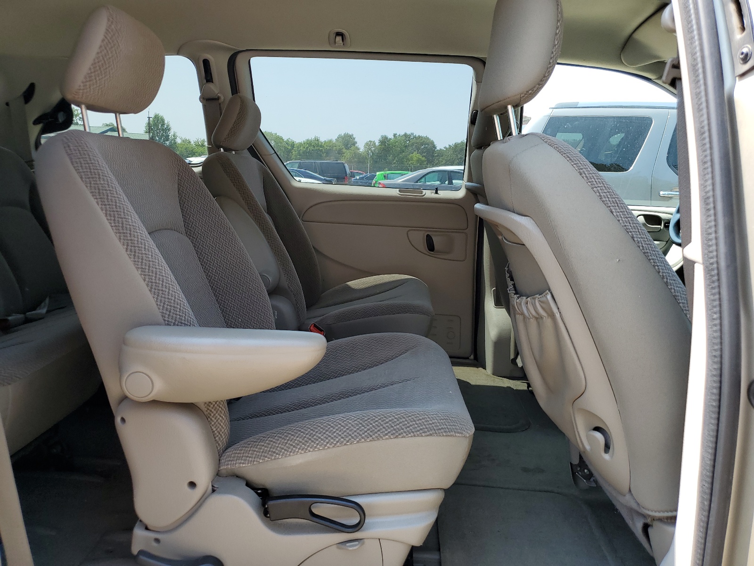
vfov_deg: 53.1
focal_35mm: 26
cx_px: 377
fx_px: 566
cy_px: 283
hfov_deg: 67.3
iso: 50
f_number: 1.5
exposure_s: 1/476
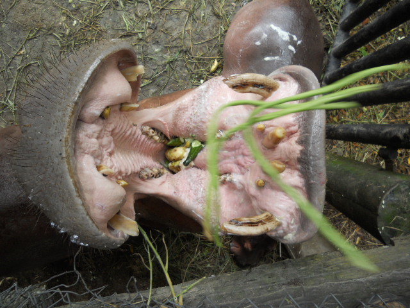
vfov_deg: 51.4
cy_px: 154
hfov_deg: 65.3
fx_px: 320
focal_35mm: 27
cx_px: 205
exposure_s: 1/100
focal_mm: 4.9
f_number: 3.2
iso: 80
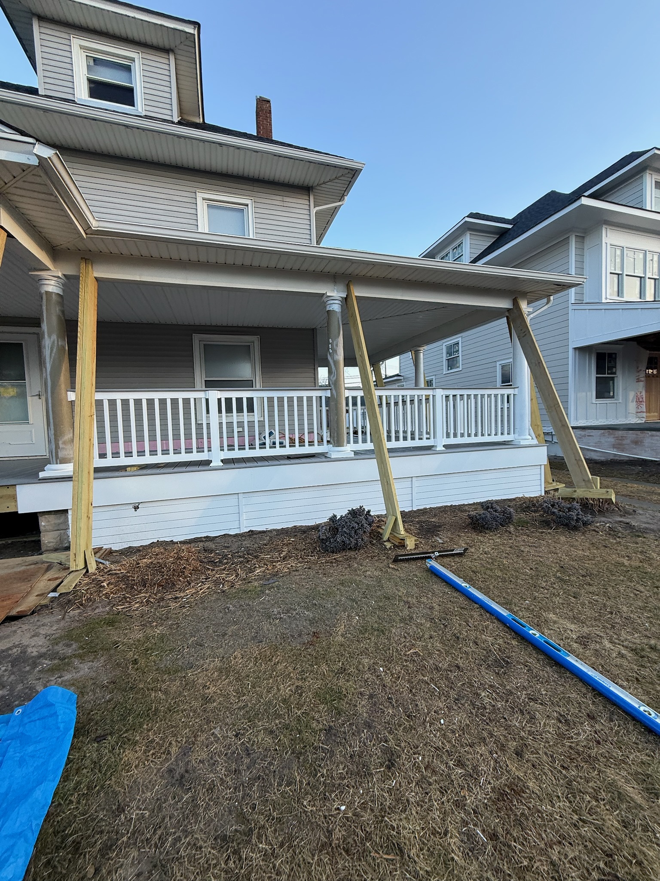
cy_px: 440
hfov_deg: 85.7
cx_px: 330
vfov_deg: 102.1
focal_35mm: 14
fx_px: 356
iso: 50
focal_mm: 2.22
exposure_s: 1/269
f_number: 2.2
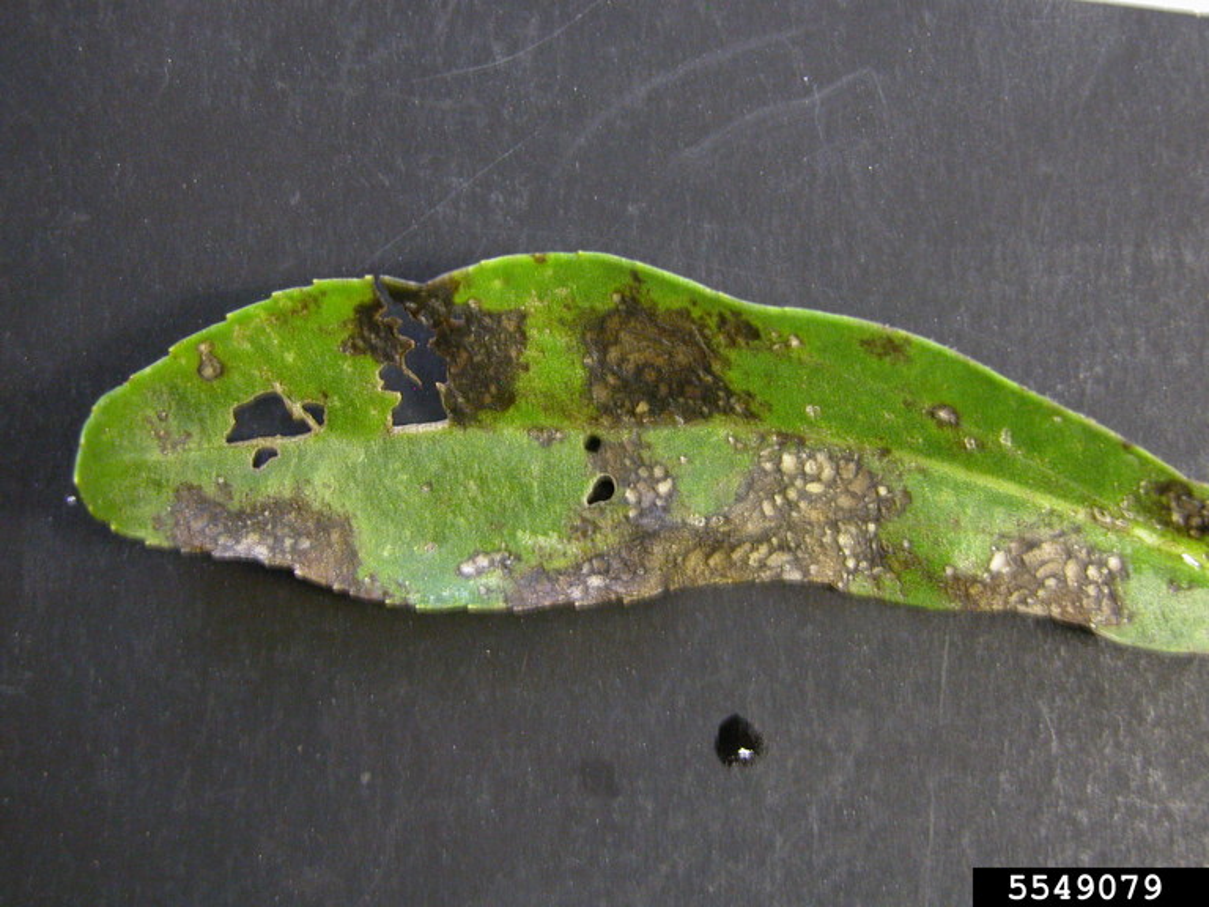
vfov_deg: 22.6
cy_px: 454
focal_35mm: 65
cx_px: 604
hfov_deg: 29.8
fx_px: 2270
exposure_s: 1/4.9
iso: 382
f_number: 3.2
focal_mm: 16.8
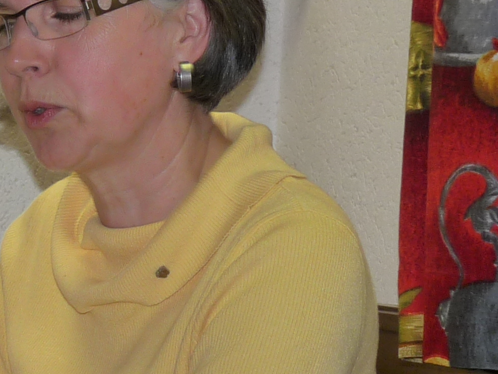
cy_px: 243
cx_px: -16
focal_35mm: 220
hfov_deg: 8.9
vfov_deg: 6.8
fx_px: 3165
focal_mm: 10.4
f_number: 3.2
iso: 160
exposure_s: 1/30
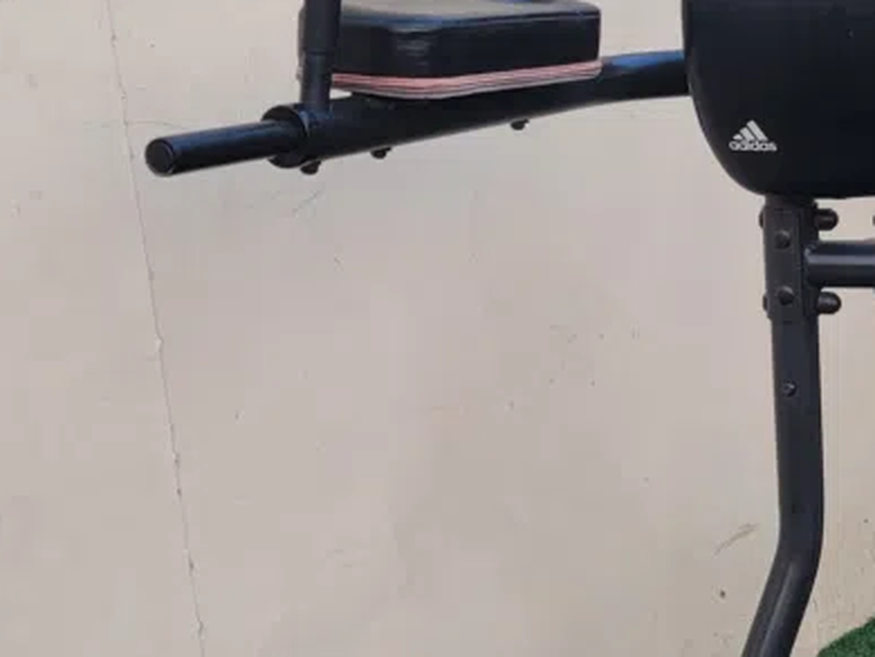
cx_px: 604
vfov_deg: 35.1
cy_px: 280
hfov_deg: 44.9
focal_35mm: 41
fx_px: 1037
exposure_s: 1/100
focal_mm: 7
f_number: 1.8
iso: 32
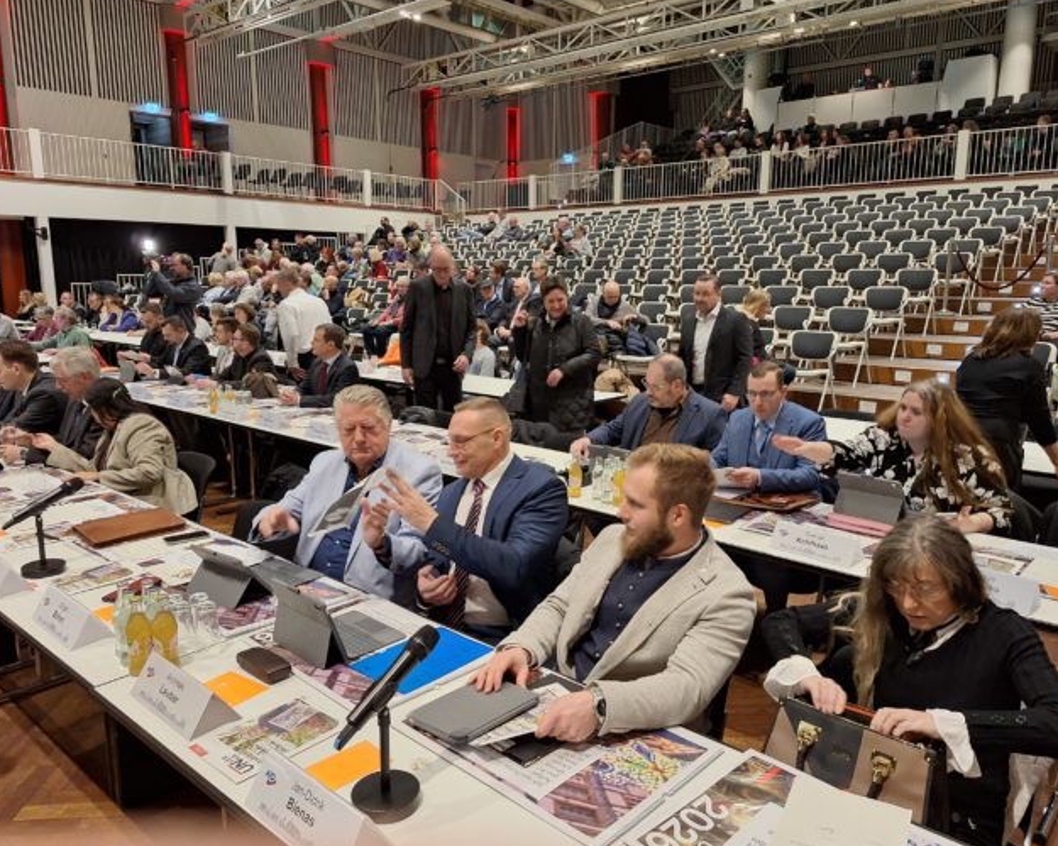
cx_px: 526
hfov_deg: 68.1
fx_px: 783
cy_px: 425
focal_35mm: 25
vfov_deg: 56.8
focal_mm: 5.54
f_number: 1.8
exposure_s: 1/50
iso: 200
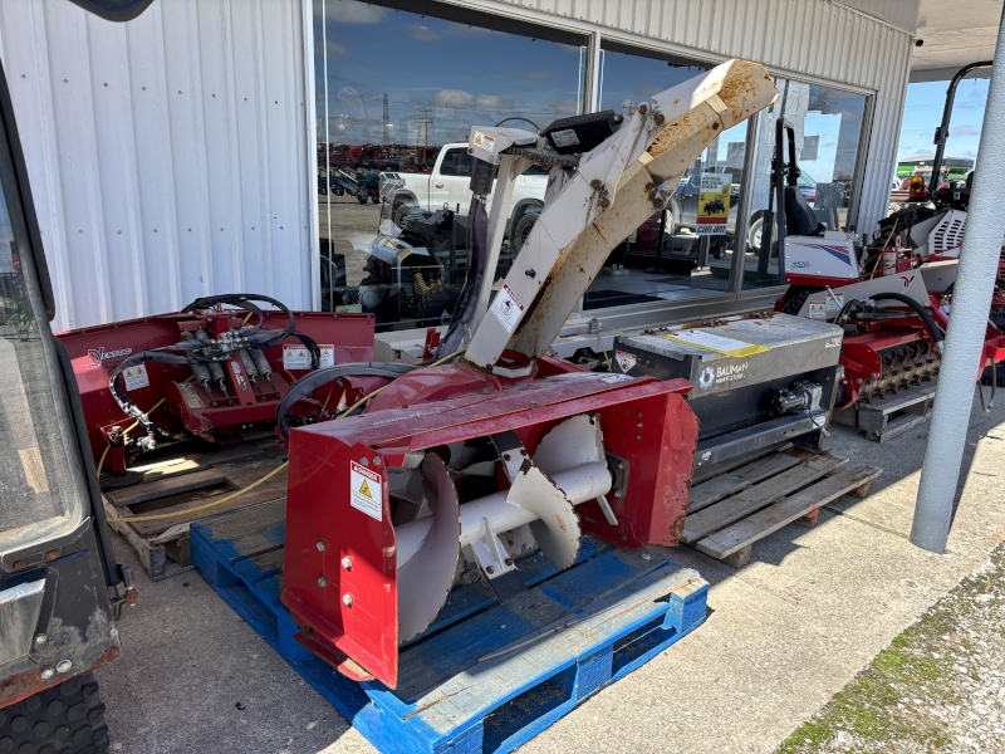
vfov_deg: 53.1
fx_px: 755
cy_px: 377
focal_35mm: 26
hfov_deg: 67.3
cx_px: 502
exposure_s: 1/775
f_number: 1.6
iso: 50
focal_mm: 5.96
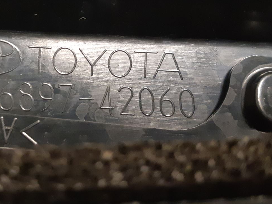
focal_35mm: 55
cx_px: 66
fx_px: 432
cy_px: 71
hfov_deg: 34.2
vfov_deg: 26.4
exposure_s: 1/25
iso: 400
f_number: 1.7
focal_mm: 3.93
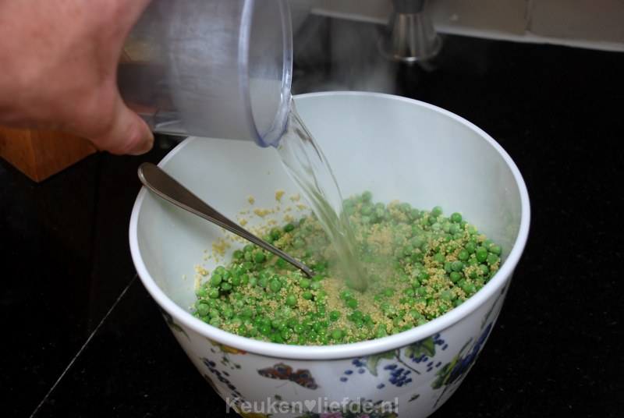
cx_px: 312
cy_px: 209
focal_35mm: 57
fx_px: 989
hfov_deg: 35.0
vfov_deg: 23.9
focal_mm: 38
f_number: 4.5
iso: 200
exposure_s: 1/50
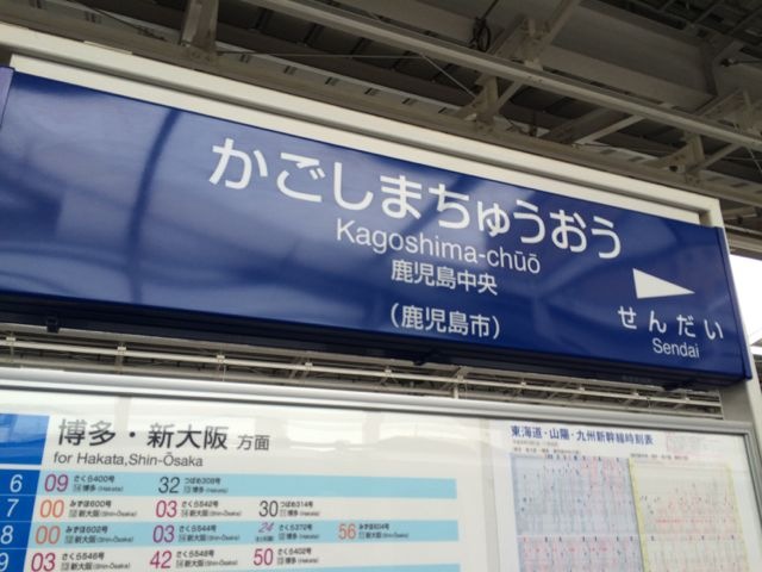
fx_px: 638
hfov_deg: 61.7
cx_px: 381
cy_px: 286
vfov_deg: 48.2
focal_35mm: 29
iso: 32
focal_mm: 4.15
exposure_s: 1/155
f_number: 2.2
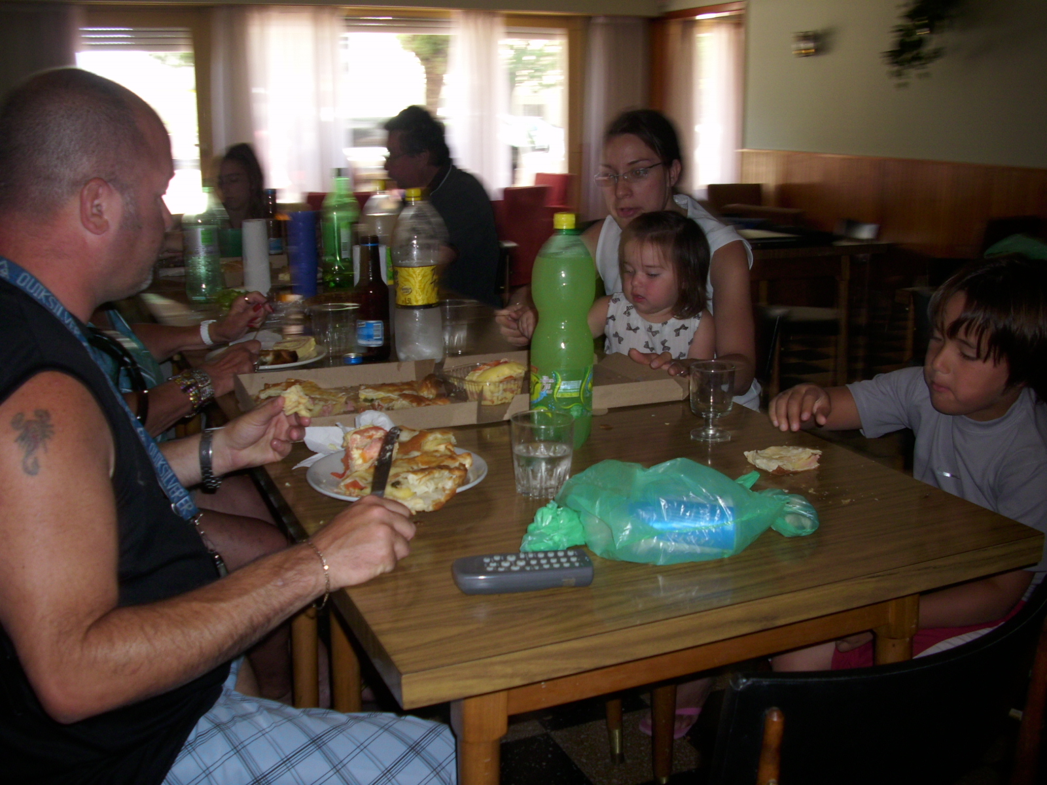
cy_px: 392
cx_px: 524
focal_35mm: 31
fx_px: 938
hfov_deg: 58.4
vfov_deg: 45.4
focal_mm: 6.2
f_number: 2.8
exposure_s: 1/30
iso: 50
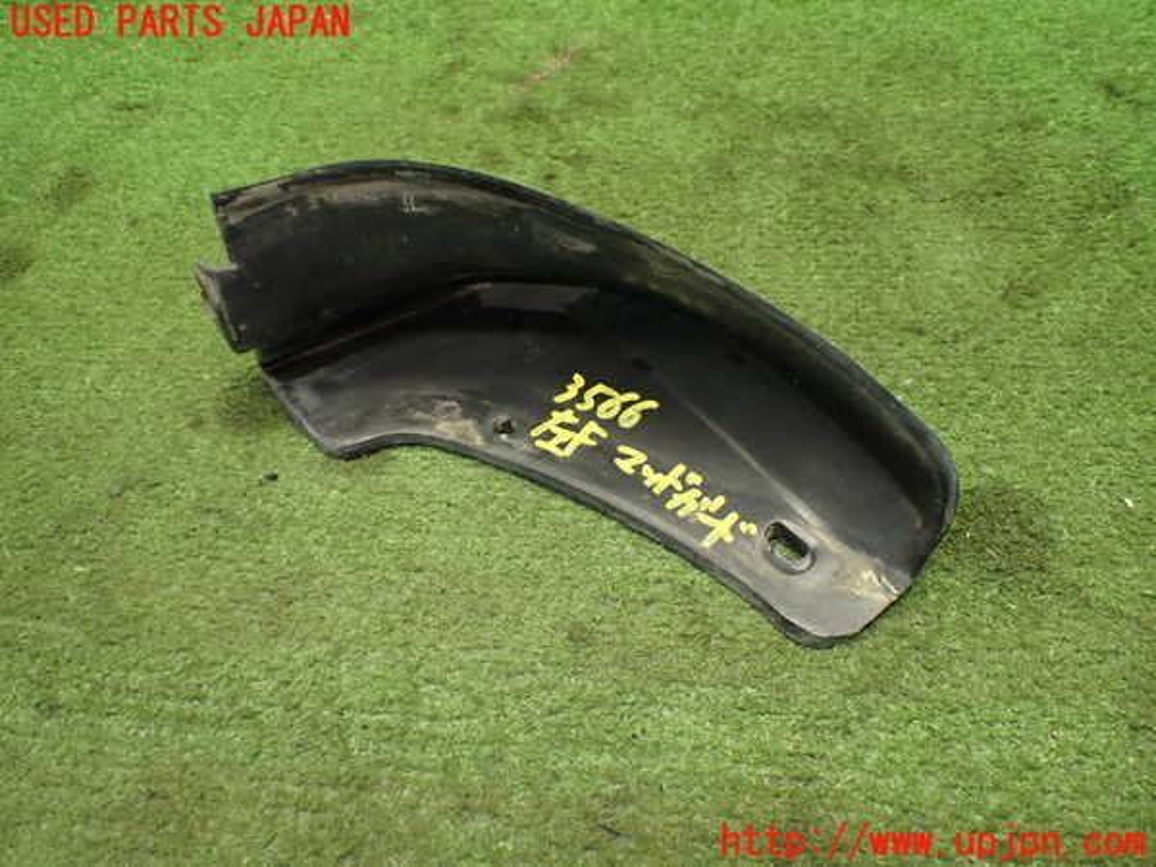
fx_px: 1002
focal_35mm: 30
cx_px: 578
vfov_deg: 46.8
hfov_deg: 60.0
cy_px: 434
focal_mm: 5.4
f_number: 2.3
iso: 800
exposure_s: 1/100
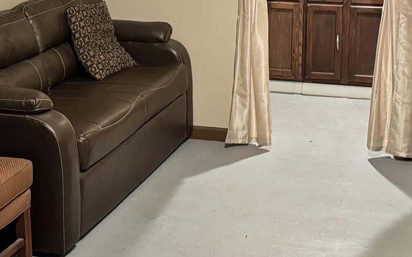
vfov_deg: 16.7
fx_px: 864
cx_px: 190
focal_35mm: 77
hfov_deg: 26.8
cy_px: 28
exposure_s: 1/40
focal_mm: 6.76
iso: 640
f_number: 1.78
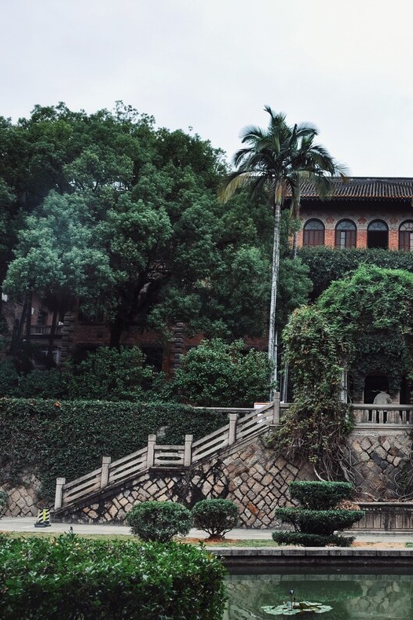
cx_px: 369
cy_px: 312
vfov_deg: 47.4
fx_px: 705
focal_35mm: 41
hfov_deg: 31.2
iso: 200
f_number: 5.6
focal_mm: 18
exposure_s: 1/30
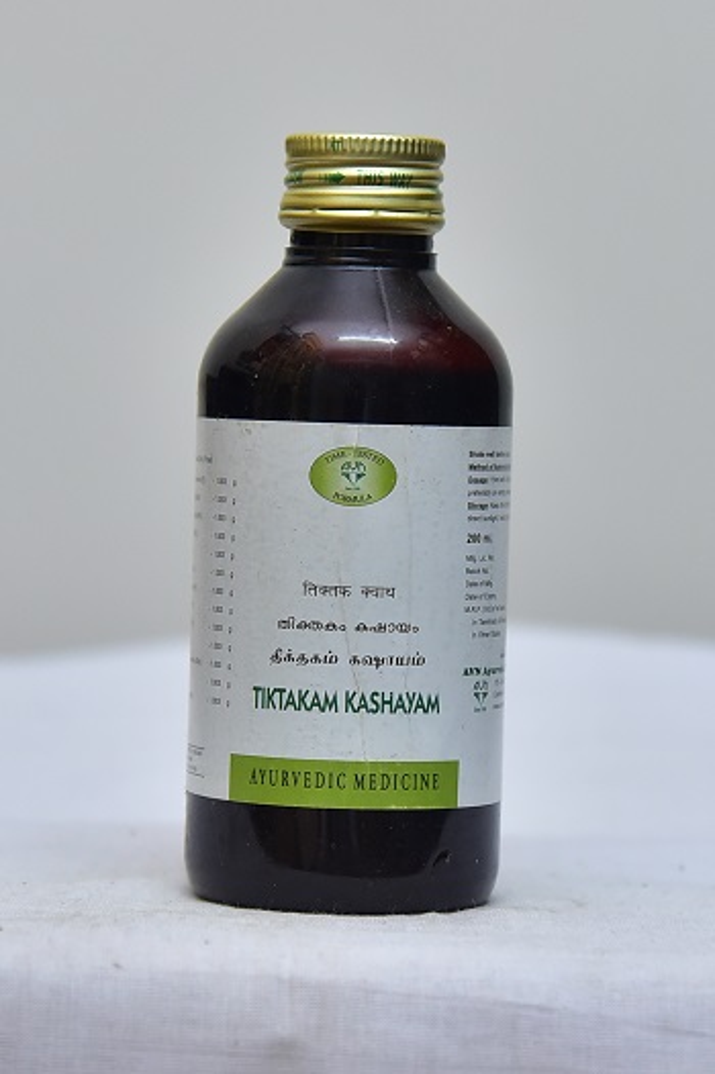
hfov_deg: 18.2
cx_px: 358
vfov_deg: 27.0
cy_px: 537
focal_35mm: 75
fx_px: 2237
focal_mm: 75
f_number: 4.5
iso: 1600
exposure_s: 1/125
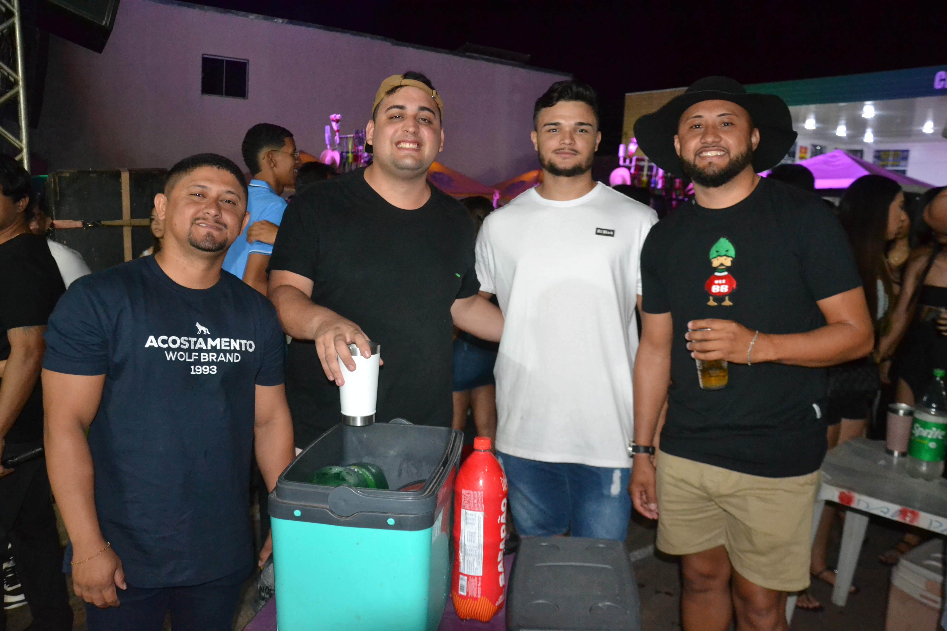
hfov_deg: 67.4
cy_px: 316
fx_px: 710
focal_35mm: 27
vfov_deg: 47.9
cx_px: 474
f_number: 3.5
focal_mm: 18
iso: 3200
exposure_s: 1/60
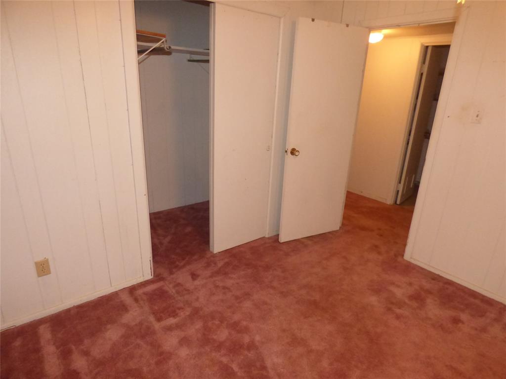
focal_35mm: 20
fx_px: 292
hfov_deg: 81.7
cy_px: 190
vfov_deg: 66.0
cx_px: 253
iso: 800
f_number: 2.8
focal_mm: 3.58
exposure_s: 1/60
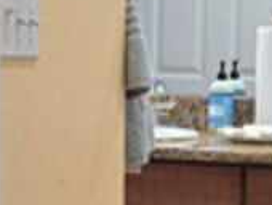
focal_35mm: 173
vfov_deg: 8.5
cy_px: 231
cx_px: 218
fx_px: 1361
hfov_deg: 11.4
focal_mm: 6.3
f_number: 1.7
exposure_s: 1/120
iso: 250
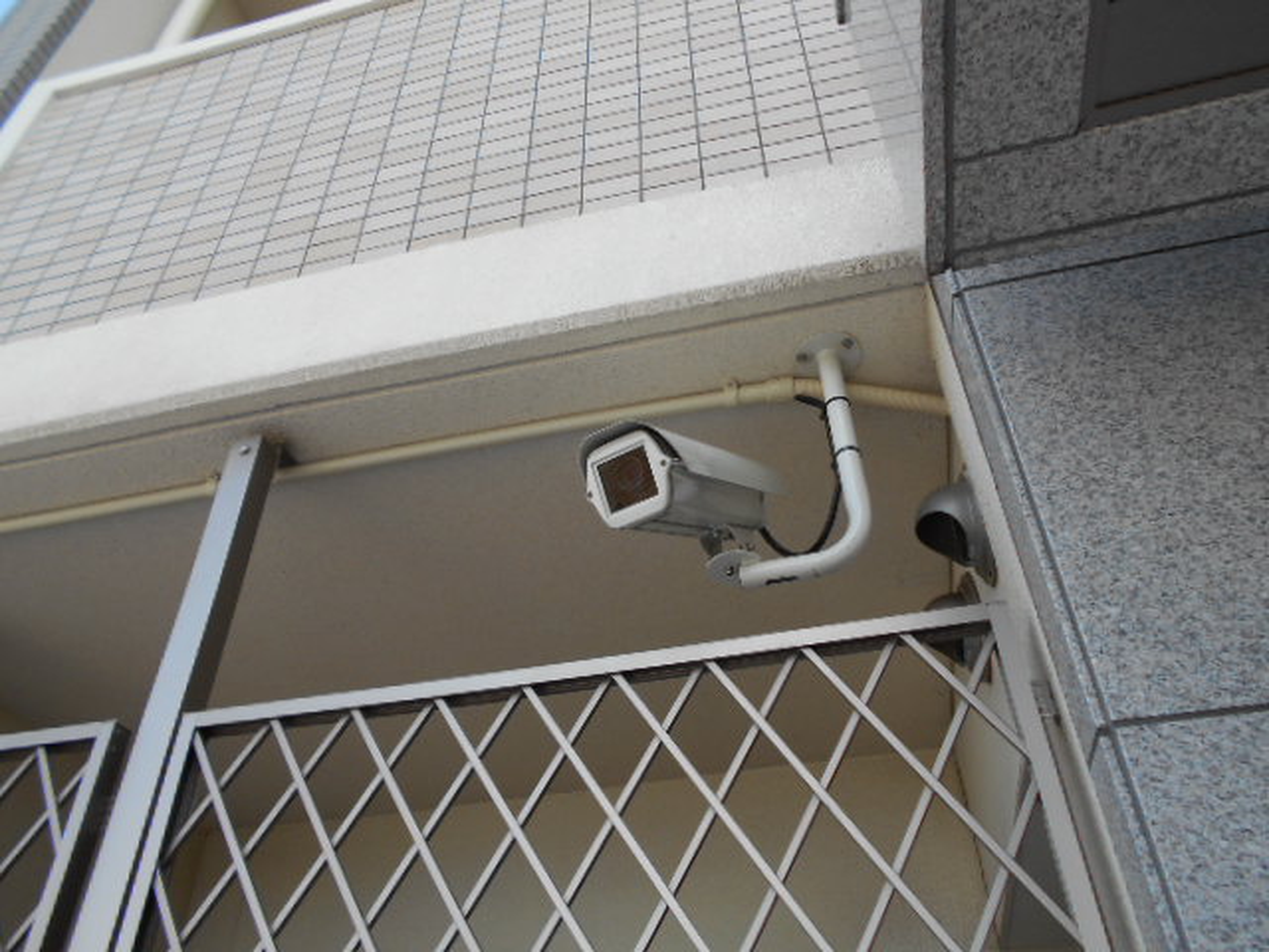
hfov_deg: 67.3
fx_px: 953
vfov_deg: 53.1
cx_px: 634
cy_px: 476
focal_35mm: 26
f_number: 3.2
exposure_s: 1/250
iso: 80
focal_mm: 4.6
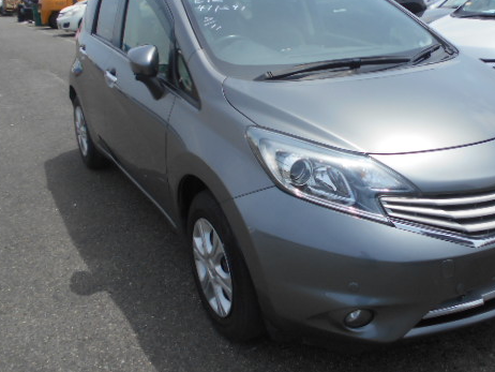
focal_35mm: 36
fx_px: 515
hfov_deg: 50.8
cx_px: 310
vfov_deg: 39.4
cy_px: 139
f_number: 3.2
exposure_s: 1/1250
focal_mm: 4.6
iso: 80
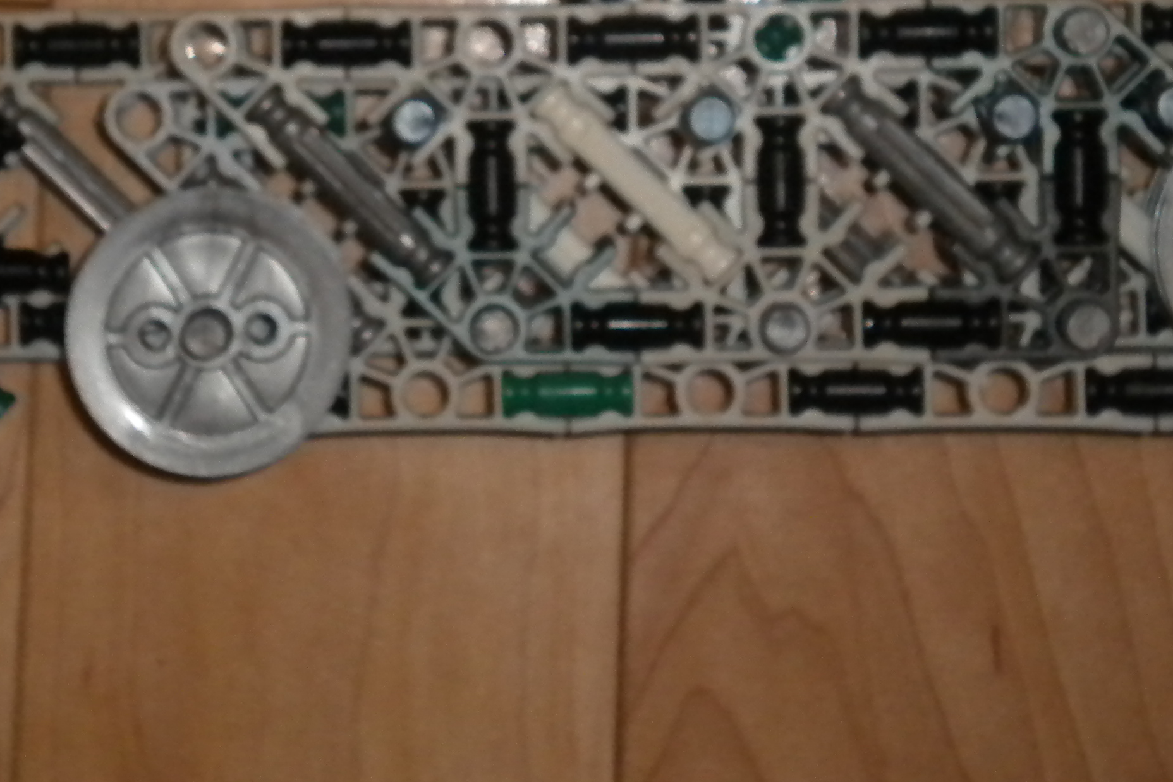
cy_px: 118
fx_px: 4528
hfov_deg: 14.7
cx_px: 365
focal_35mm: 139
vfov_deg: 9.8
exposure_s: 1/60
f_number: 4.6
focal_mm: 12.3
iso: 400
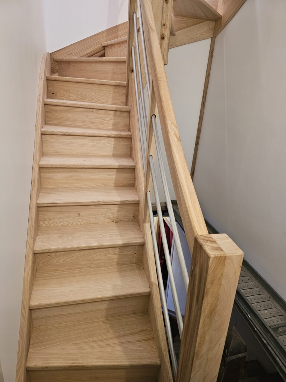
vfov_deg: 73.9
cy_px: 191
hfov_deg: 58.9
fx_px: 253
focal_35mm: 23
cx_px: 143
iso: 500
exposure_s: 1/33.3
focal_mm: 6.3
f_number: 1.7
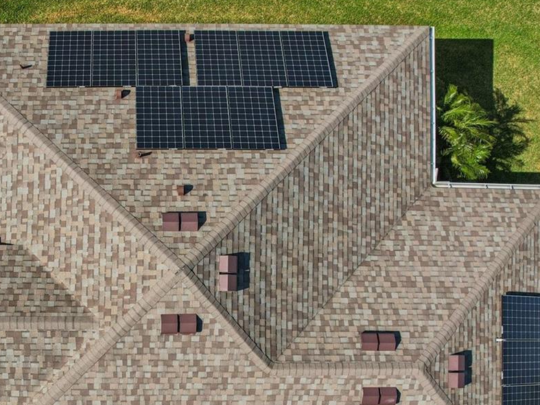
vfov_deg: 32.8
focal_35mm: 43
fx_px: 671
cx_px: 128
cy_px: 313
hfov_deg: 42.4
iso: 100
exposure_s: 1/240
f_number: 2.8
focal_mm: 8.4
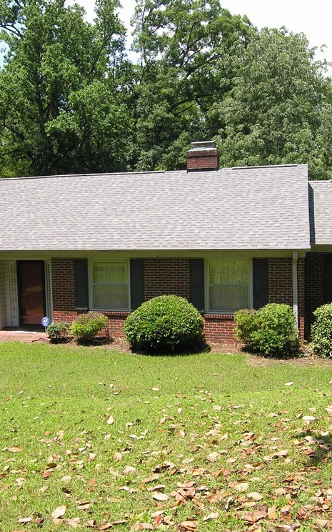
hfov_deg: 36.3
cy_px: 270
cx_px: 166
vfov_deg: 55.3
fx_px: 507
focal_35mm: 35
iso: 50
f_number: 4.5
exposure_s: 1/182
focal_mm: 6.1
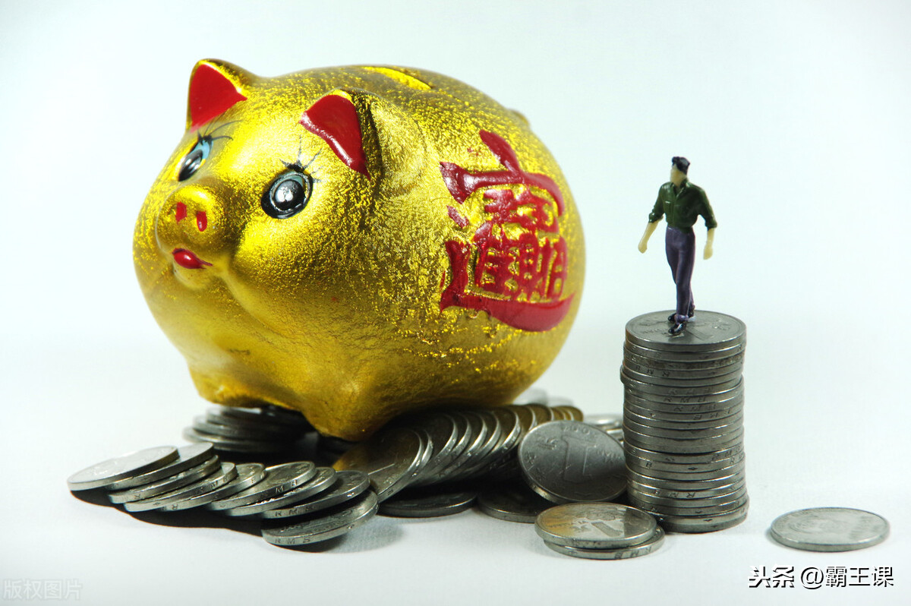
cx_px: 456
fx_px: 5107
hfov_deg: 10.2
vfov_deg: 6.8
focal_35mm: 202
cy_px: 303
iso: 800
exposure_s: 1/125
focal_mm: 135
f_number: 6.3
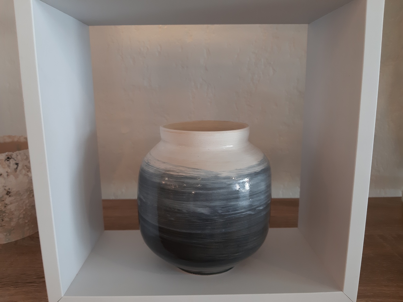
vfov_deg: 51.4
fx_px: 314
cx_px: 202
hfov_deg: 65.3
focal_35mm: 27
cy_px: 151
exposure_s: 1/50
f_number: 1.7
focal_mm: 3.93
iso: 100
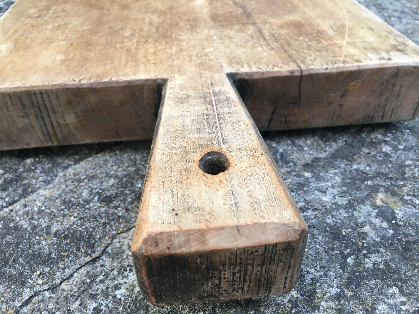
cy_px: 157
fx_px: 351
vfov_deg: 48.2
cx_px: 210
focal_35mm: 29
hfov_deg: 61.7
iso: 32
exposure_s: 1/33
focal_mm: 4.15
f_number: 2.2
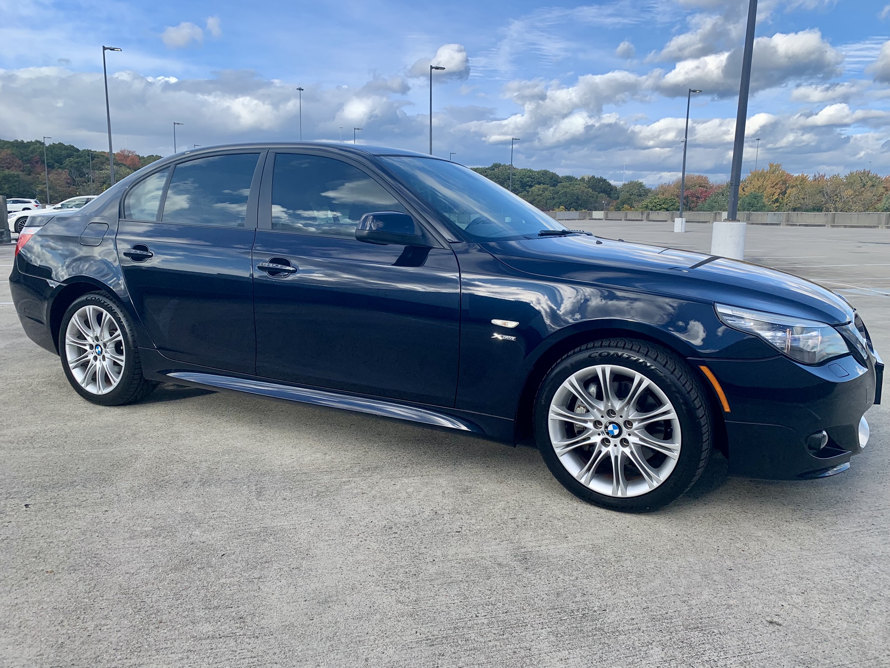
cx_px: 445
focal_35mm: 26
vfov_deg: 53.1
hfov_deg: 67.3
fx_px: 668
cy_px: 334
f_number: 1.8
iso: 25
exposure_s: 1/1043
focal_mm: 4.25
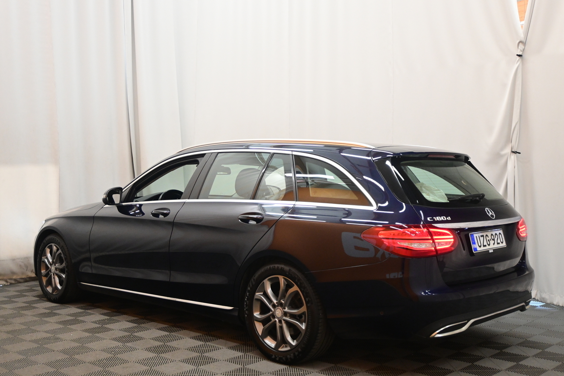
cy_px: 188
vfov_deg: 33.6
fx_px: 623
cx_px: 282
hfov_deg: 48.7
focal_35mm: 40
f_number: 4.5
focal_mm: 26.5
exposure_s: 1/50
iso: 2000
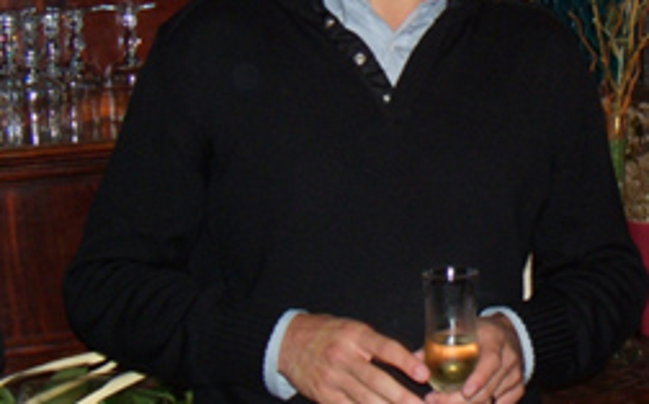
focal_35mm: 99
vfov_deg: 13.2
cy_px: 135
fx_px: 1749
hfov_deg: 20.7
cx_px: 554
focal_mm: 8.8
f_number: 3.8
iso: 200
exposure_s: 1/30
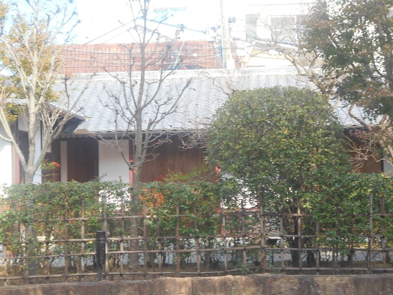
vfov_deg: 19.1
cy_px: 149
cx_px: 194
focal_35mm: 77
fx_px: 874
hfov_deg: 25.3
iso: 80
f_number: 5.8
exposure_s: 1/80
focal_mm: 13.5
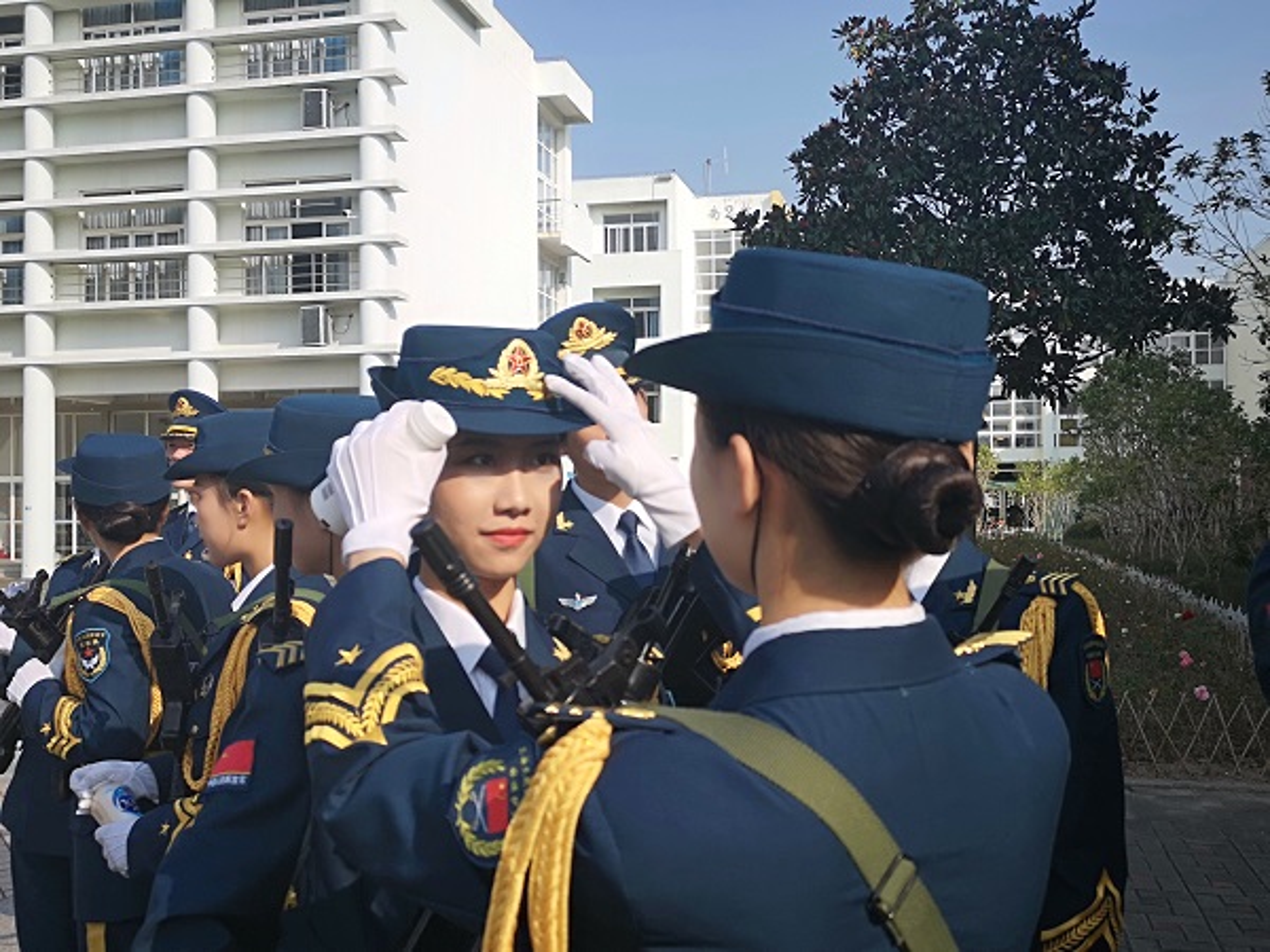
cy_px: 476
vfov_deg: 39.7
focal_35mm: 36
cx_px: 635
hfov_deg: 51.4
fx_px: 1321
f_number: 1.8
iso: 50
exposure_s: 1/2336
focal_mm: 3.95
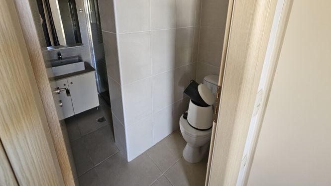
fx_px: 132
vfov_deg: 68.0
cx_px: 159
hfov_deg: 102.9
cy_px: 58
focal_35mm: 15
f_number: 2.2
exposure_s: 1/60
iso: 200
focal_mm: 2.2
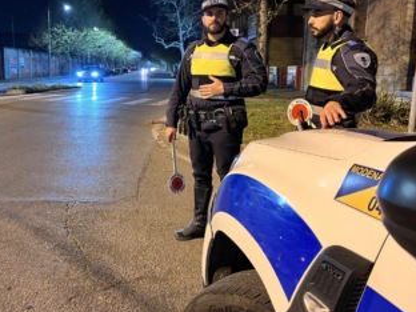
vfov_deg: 40.7
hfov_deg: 52.3
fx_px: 421
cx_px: 165
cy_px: 141
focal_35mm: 35
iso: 500
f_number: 1.5
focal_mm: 5.7
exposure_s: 1/25
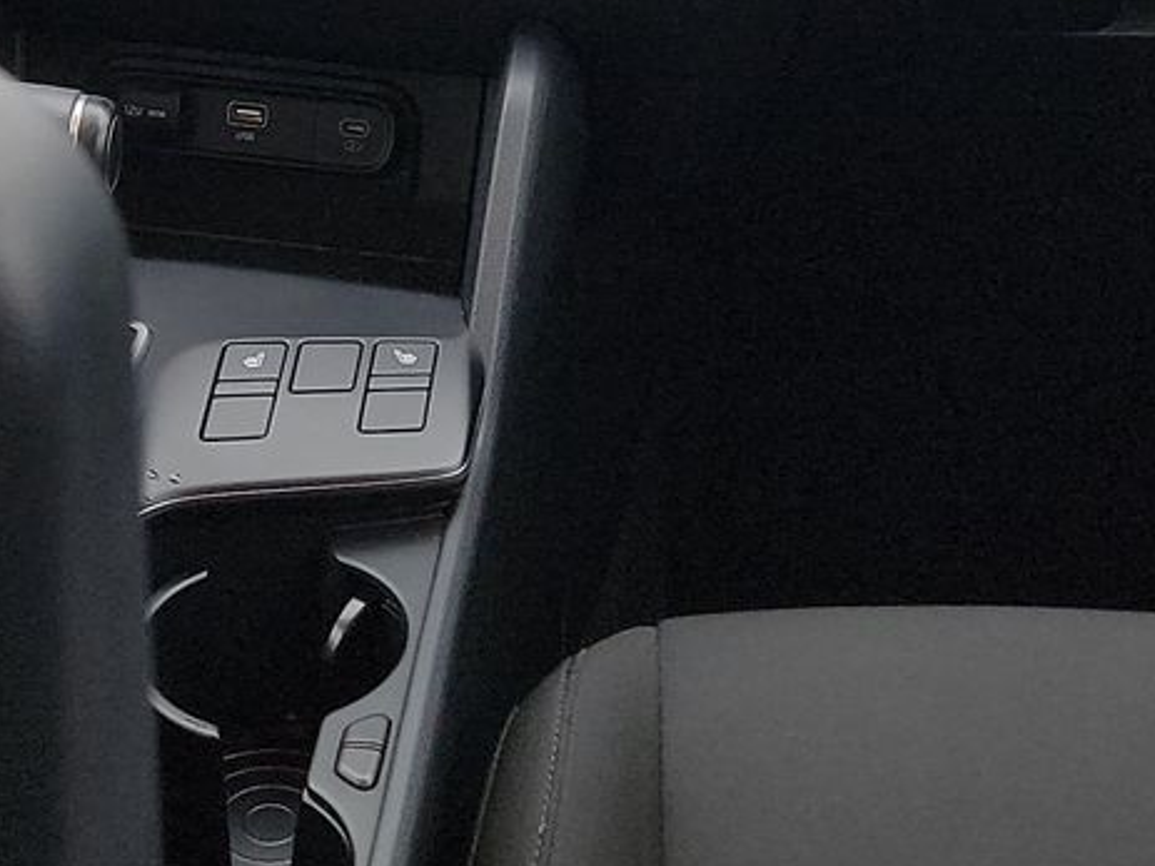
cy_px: -302
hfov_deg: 23.5
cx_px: 379
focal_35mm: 83
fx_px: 2769
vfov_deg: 16.6
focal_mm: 6.7
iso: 154
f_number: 1.8
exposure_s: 1/59
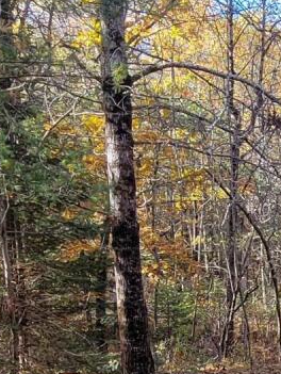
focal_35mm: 74
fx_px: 799
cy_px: 411
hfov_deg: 17.8
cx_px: 425
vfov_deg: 24.5
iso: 50
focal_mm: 2.2
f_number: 2.2
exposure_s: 1/228
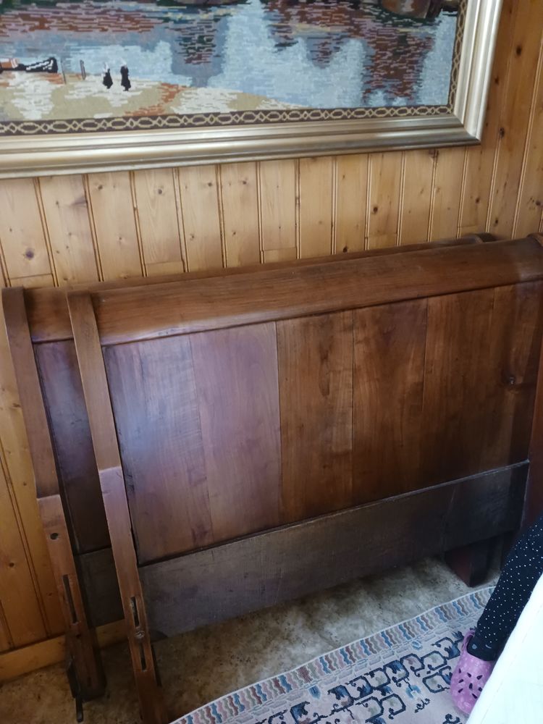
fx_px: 565
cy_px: 362
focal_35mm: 27
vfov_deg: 65.3
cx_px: 272
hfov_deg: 51.4
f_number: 1.8
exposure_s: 1/16.7
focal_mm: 4
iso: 1000
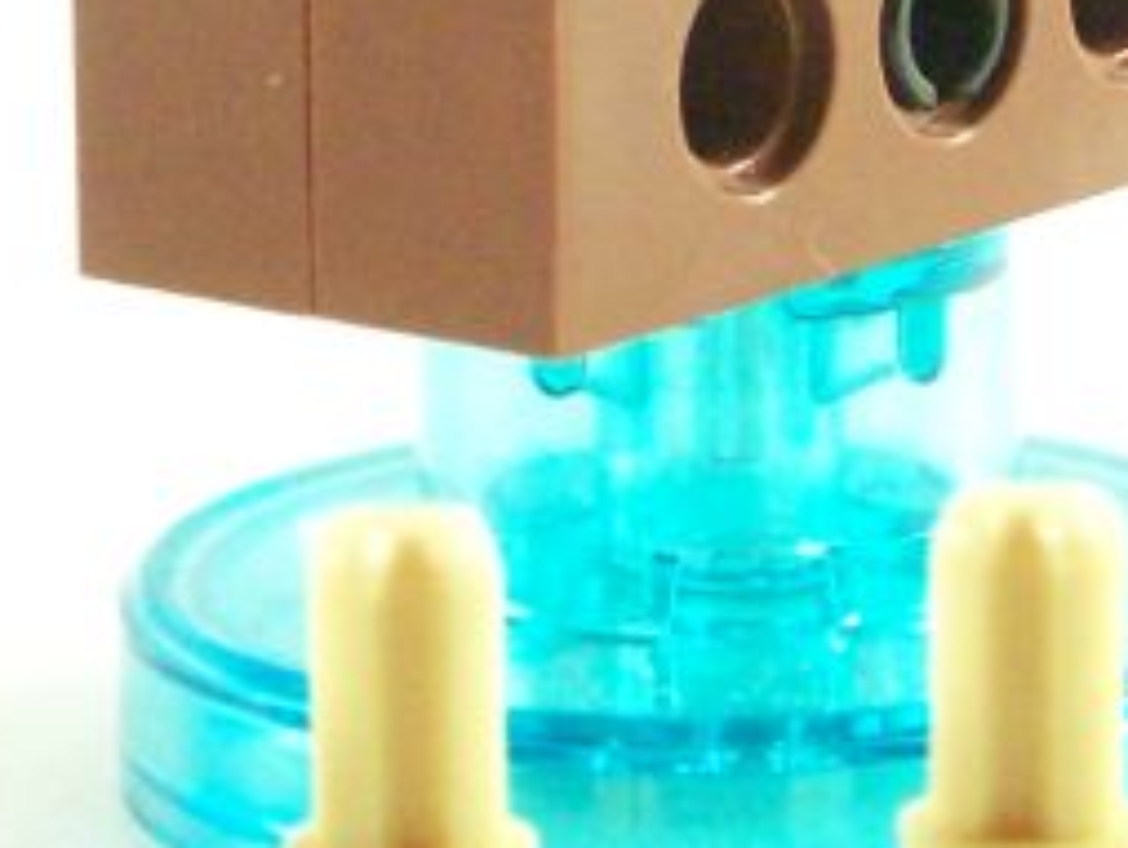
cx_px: 724
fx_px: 9850
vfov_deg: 4.9
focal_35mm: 302
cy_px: -324
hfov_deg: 6.6
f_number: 3.2
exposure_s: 1/60
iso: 400
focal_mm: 12.4
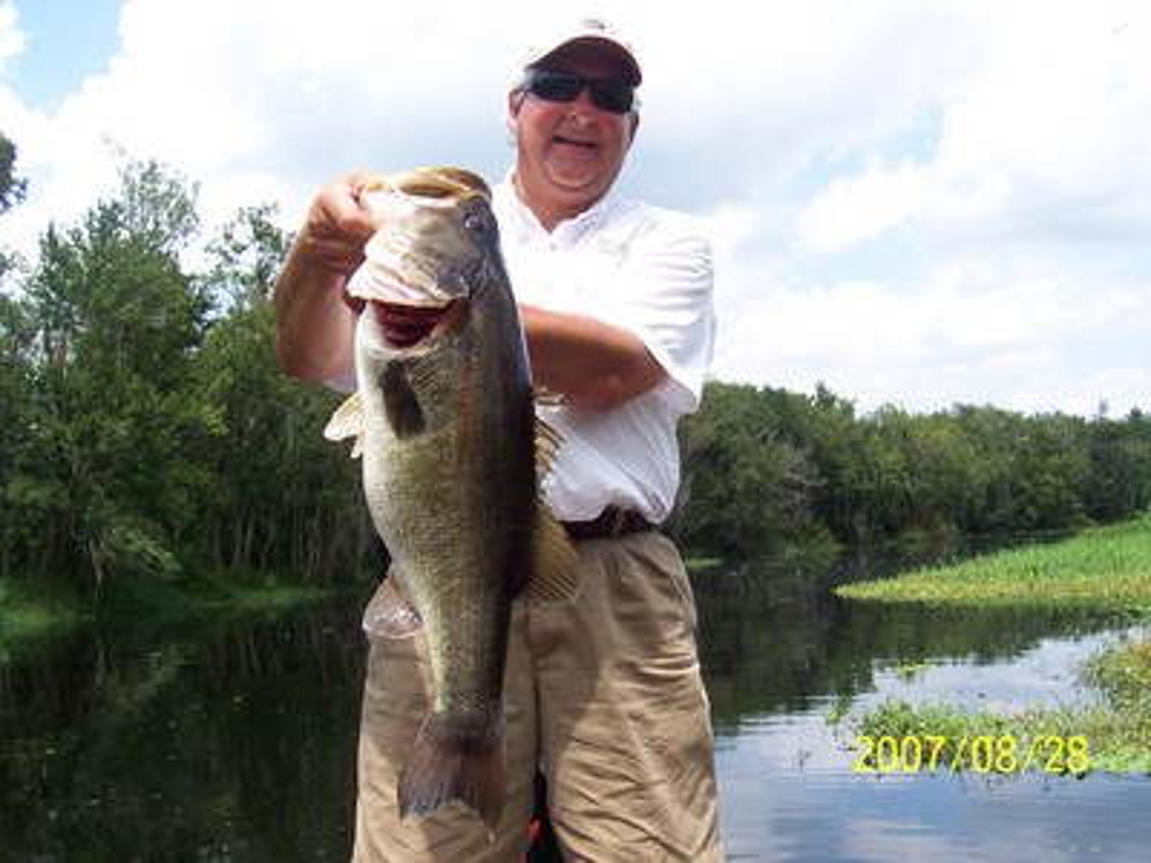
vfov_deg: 38.7
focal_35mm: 37
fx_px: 1230
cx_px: 576
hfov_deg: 50.1
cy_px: 432
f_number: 5.6
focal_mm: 5.6
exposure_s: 1/250
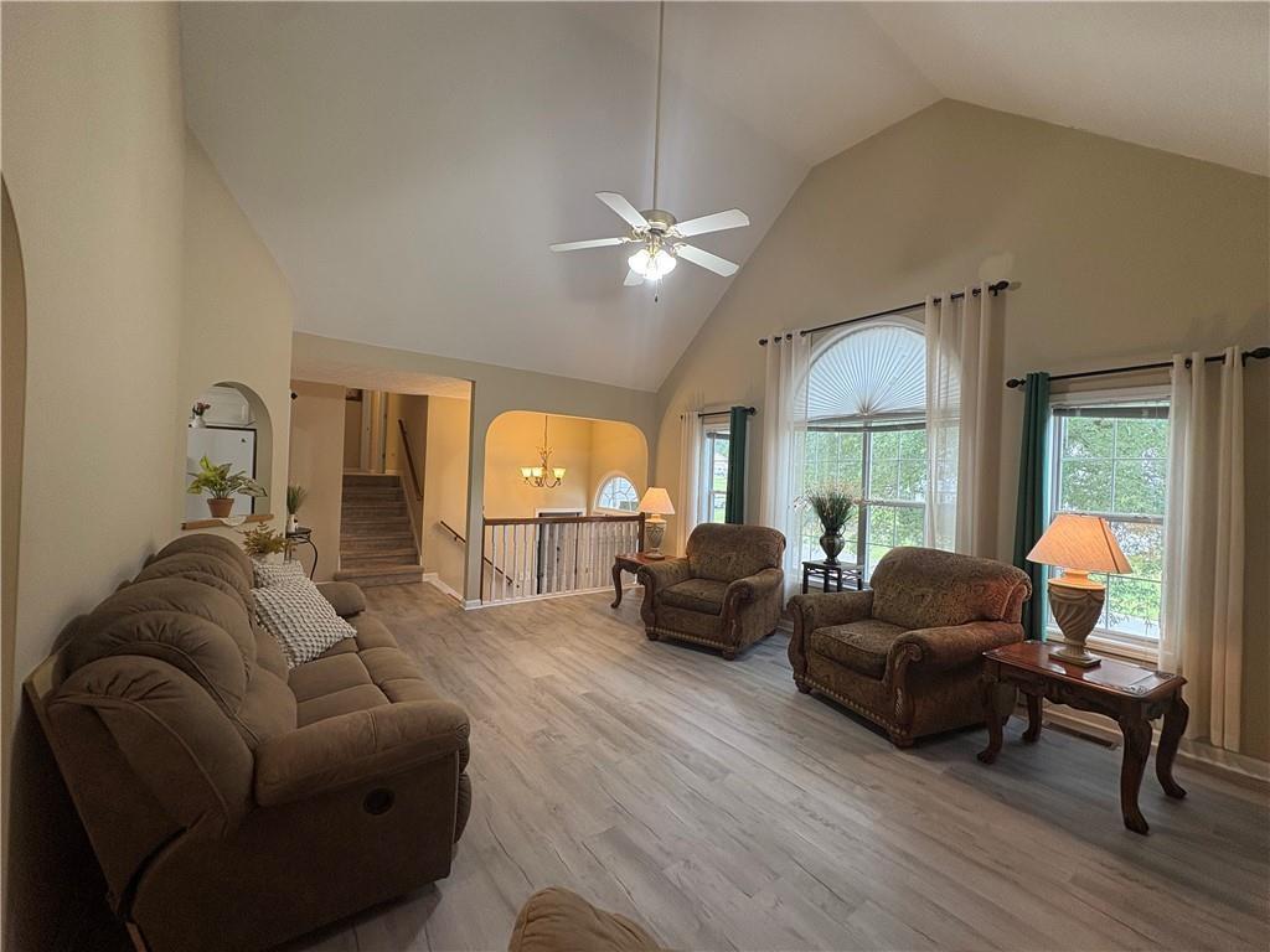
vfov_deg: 85.7
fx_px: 514
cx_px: 635
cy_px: 476
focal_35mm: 14
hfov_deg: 102.1
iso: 125
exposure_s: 1/60
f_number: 2.2
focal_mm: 2.22
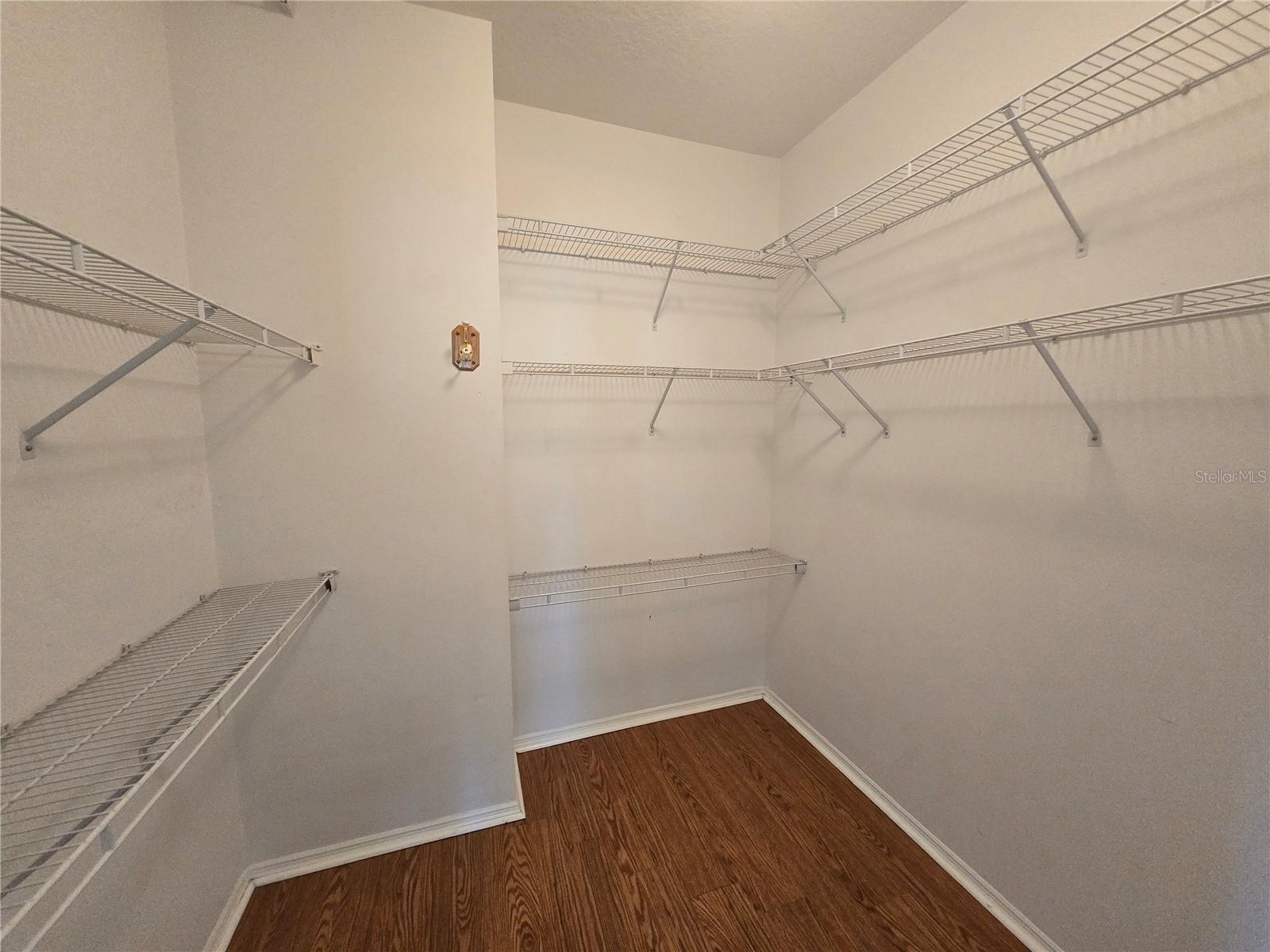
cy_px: 476
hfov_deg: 106.2
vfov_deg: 89.9
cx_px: 635
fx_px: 477
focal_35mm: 13
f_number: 2.2
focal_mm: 1.7
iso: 250
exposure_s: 1/60
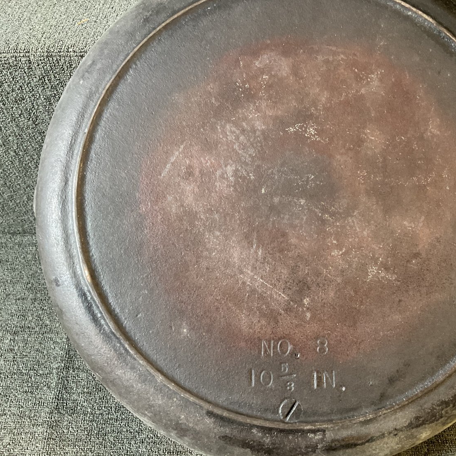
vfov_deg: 47.2
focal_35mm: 35
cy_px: 233
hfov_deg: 46.6
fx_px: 522
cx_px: 295
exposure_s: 1/40
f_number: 1.8
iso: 250
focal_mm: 3
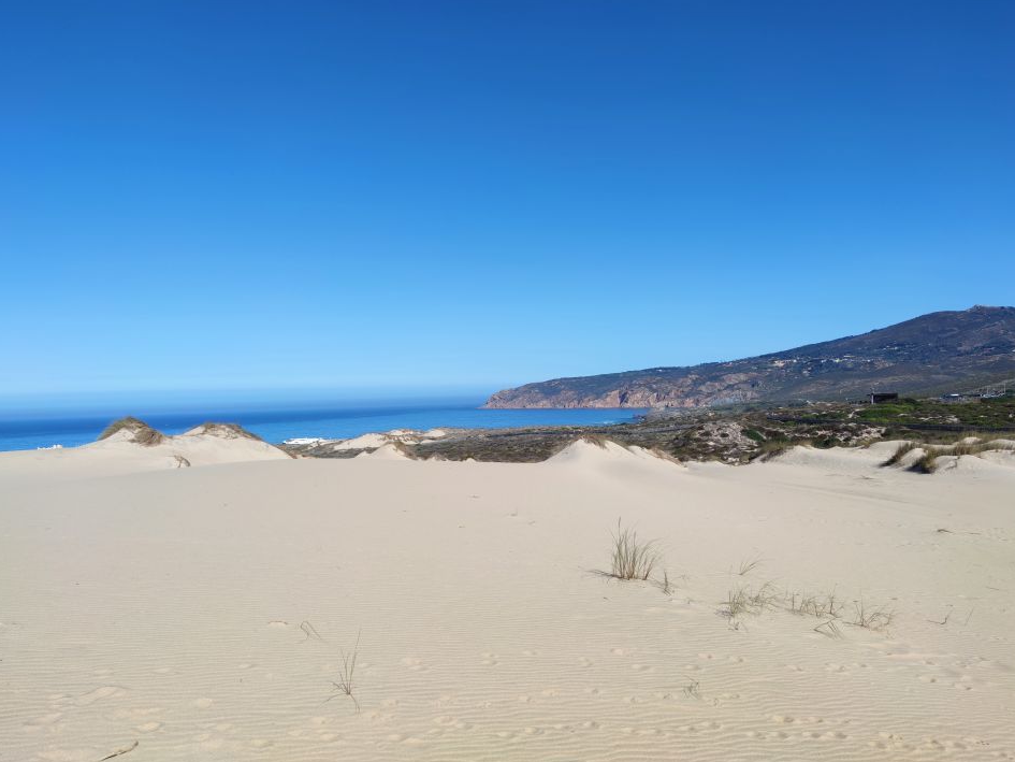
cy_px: 356
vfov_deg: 53.0
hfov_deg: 67.3
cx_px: 492
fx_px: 762
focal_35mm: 26
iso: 101
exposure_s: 1/2987
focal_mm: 6.72
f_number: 1.69
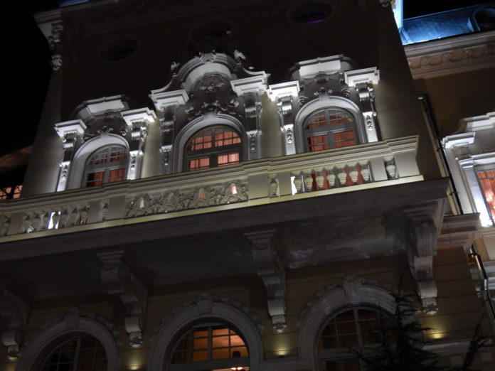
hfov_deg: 51.4
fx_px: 515
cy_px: 186
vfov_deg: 39.7
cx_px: 248
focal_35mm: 36
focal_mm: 6.4
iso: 800
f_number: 4
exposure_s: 1/8
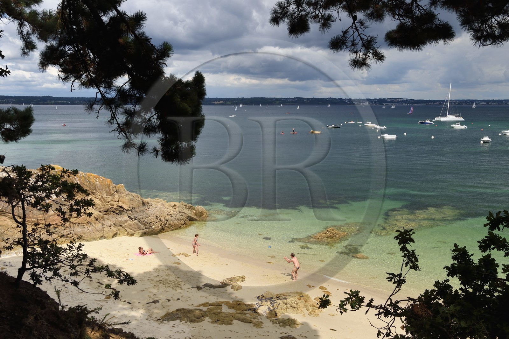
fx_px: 495
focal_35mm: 35
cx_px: 254
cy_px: 170
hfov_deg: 54.5
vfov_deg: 37.8
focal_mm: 35
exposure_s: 1/640
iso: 200
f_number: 10
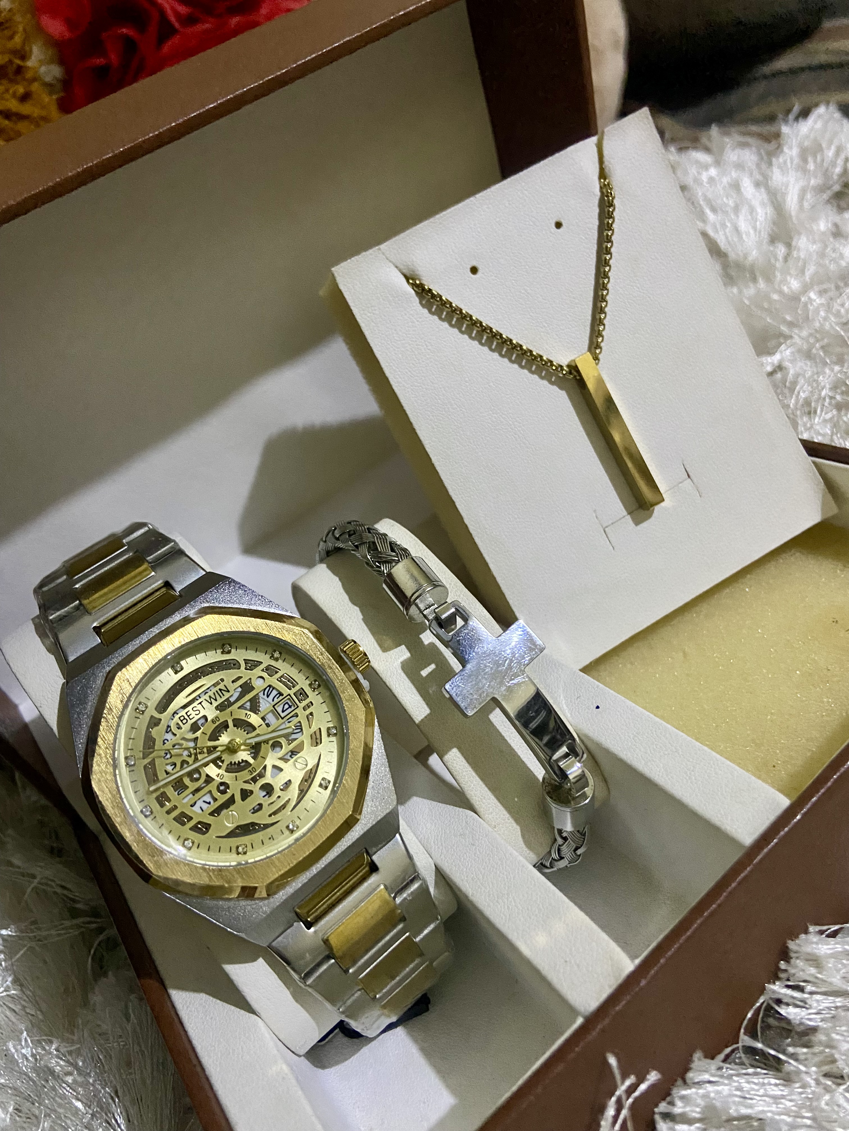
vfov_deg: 67.3
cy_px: 566
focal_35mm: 26
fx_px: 850
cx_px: 424
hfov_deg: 53.1
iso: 800
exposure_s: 1/30
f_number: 1.8
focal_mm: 4.25
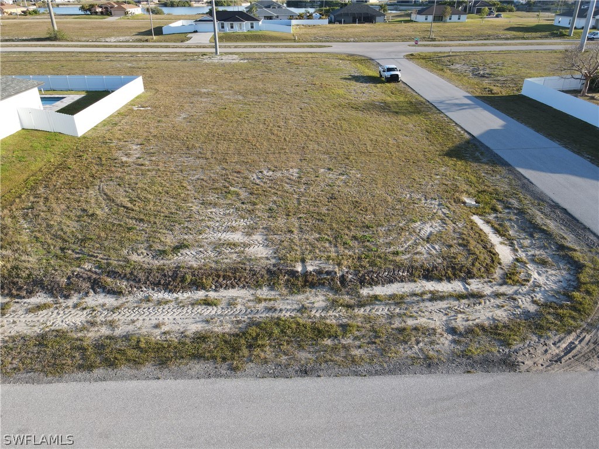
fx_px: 415
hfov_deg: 71.6
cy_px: 224
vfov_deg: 56.8
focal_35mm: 24
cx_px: 300
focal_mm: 4.5
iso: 100
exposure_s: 1/240
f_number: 2.8
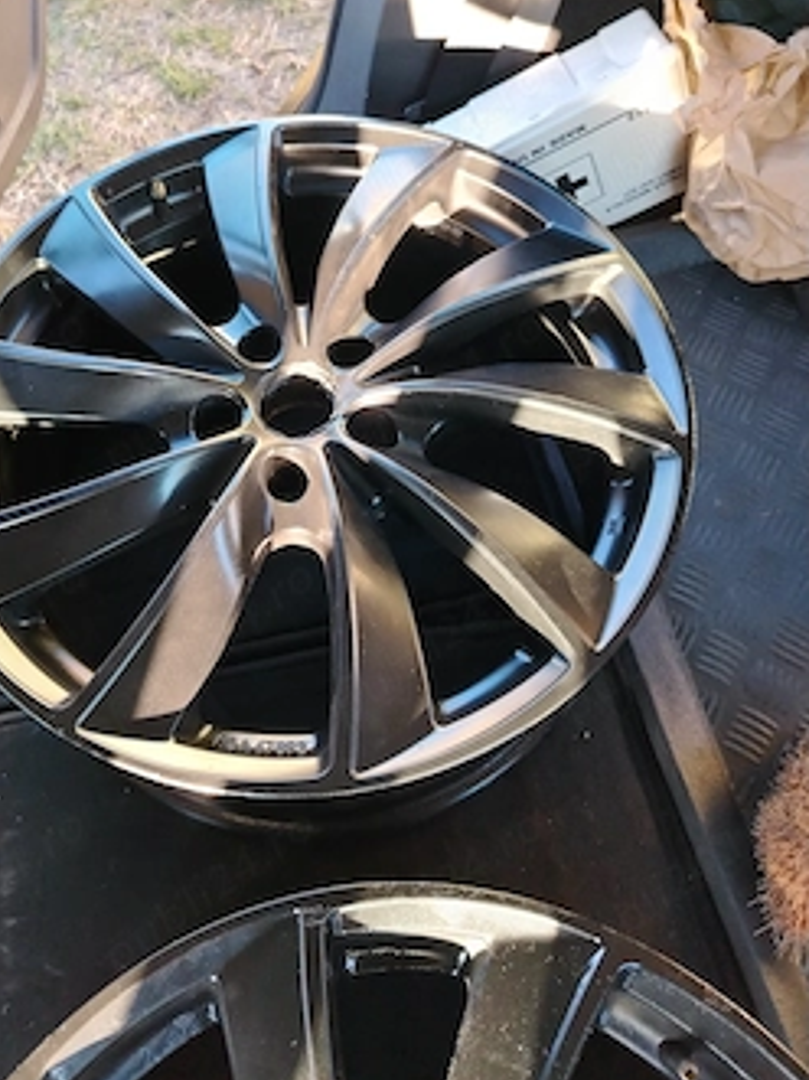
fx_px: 904
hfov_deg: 47.9
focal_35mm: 29
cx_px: 323
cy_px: 447
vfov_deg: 61.3
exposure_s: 1/100
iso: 738
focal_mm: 5.25
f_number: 1.75
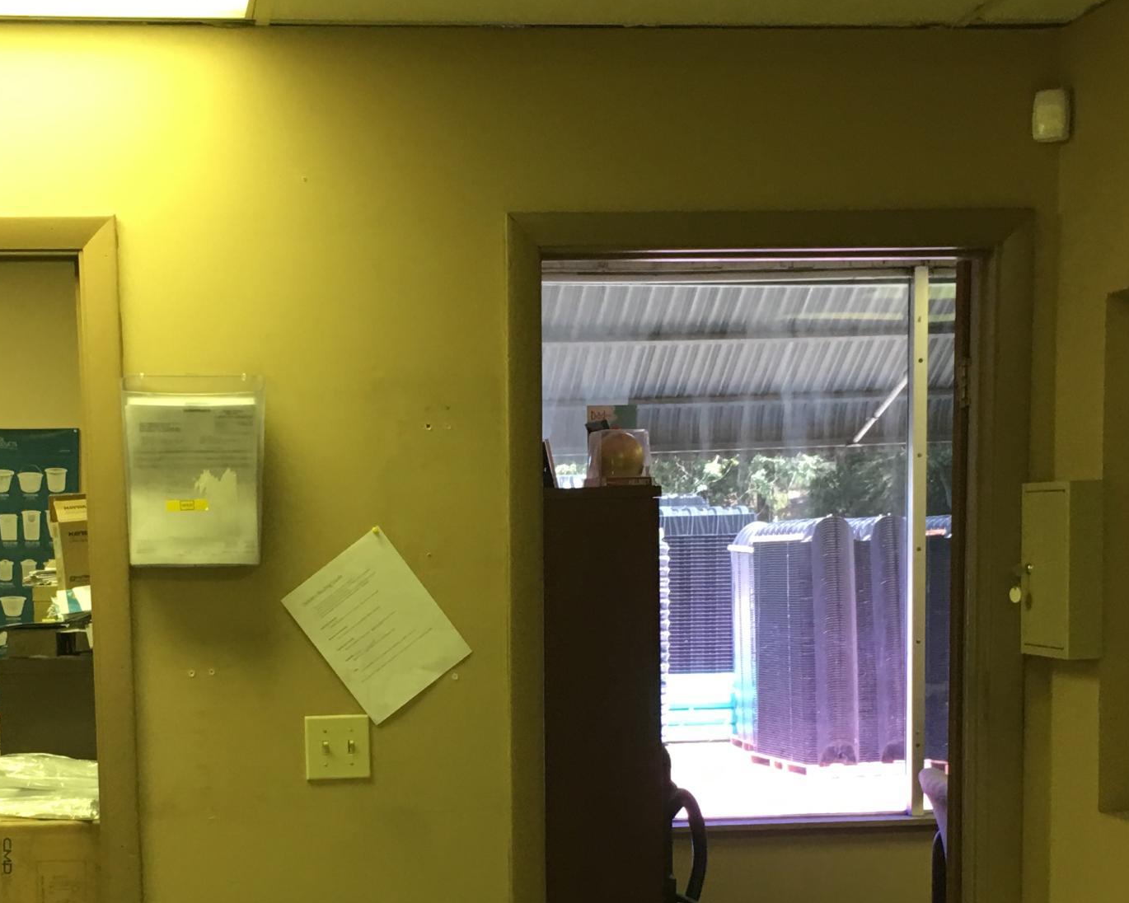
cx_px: 461
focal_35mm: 62
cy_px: 751
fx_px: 2072
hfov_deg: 30.4
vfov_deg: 24.1
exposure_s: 1/15
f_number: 2.2
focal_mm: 4.15
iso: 40
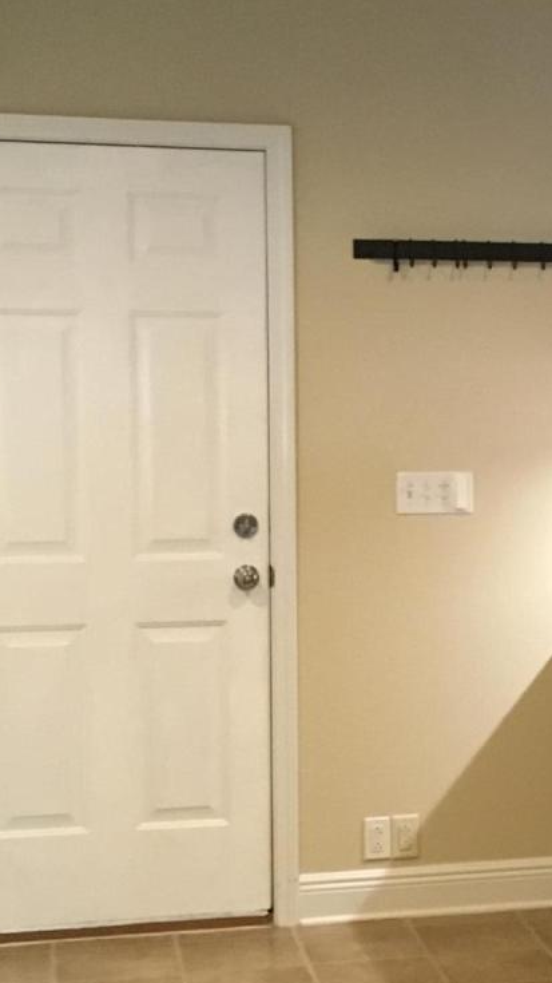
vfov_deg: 24.7
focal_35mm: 86
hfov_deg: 13.5
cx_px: 746
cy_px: 522
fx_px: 2240
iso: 200
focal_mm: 4.15
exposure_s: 1/15
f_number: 2.2
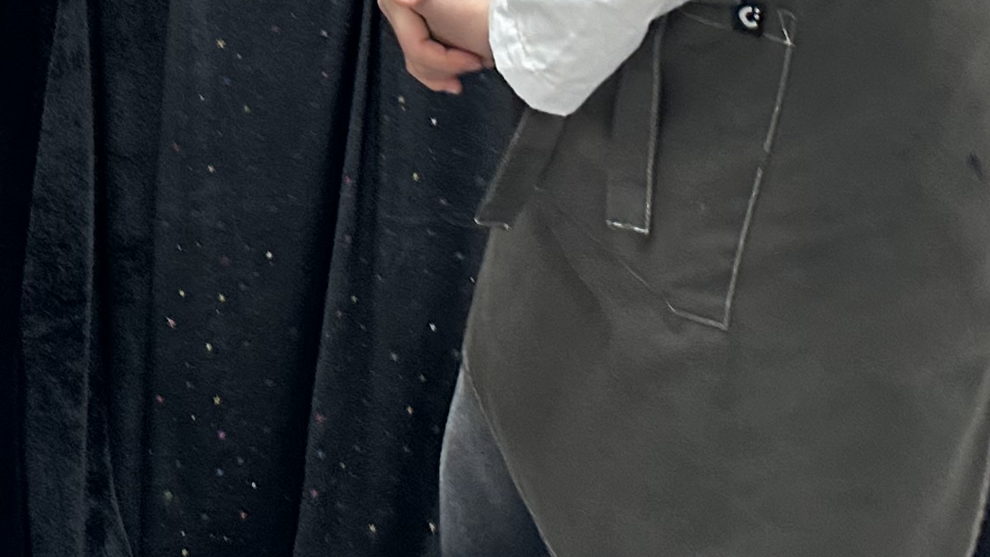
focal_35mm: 91
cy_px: -726
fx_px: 2389
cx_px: -283
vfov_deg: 11.3
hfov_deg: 21.3
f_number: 1.78
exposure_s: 1/60
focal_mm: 6.86
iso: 200
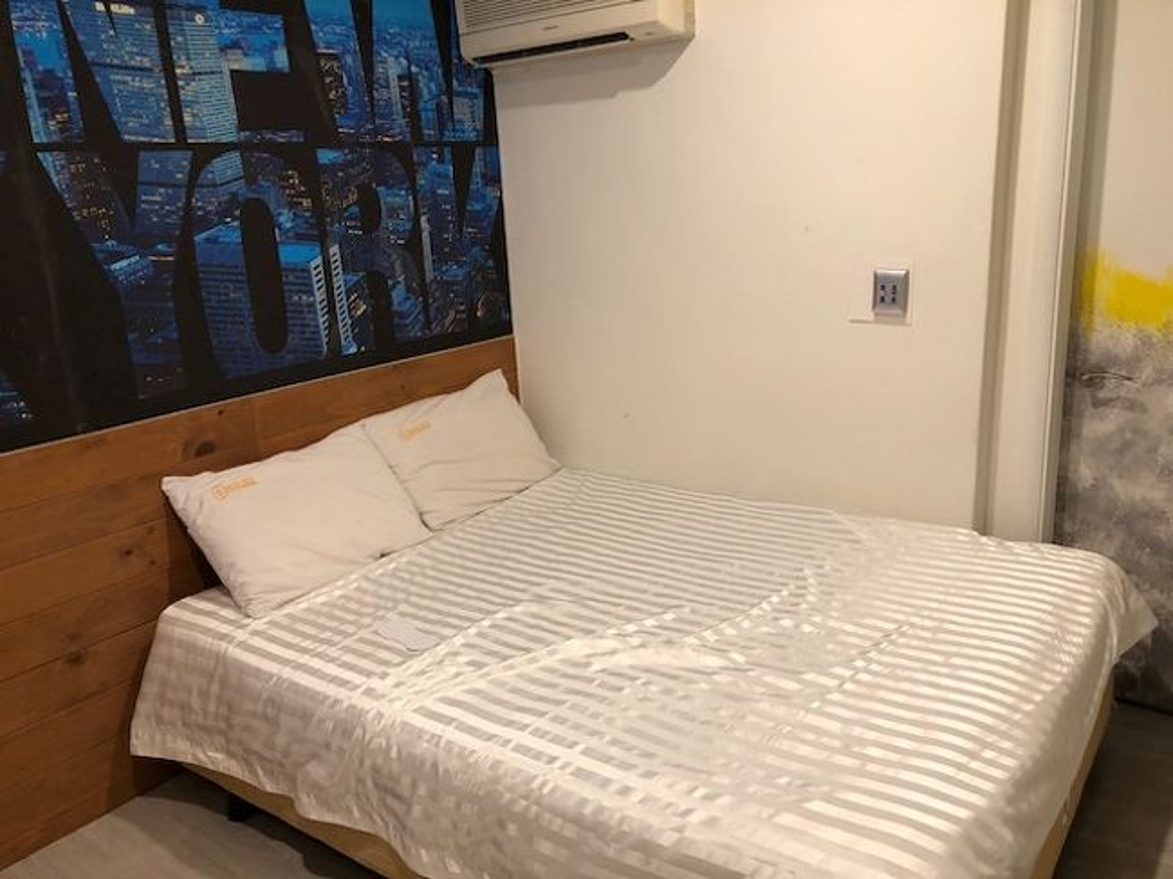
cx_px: 586
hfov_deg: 63.5
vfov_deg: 49.7
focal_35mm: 28
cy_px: 440
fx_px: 948
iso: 40
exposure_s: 1/20
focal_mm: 3.99
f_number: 1.8
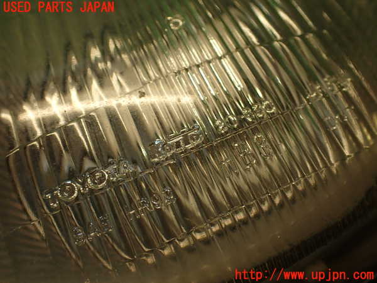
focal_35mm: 32
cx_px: 188
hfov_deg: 56.8
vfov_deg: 44.2
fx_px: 349
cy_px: 142
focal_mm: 5.79
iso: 100
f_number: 2.4
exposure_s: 1/60
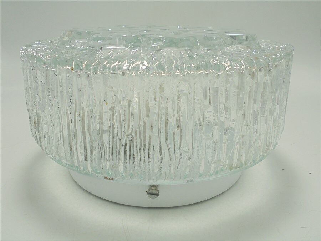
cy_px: 120
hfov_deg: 54.0
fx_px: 315
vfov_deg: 41.8
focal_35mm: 34
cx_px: 160
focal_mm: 6.1
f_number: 4
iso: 100
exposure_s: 1/100
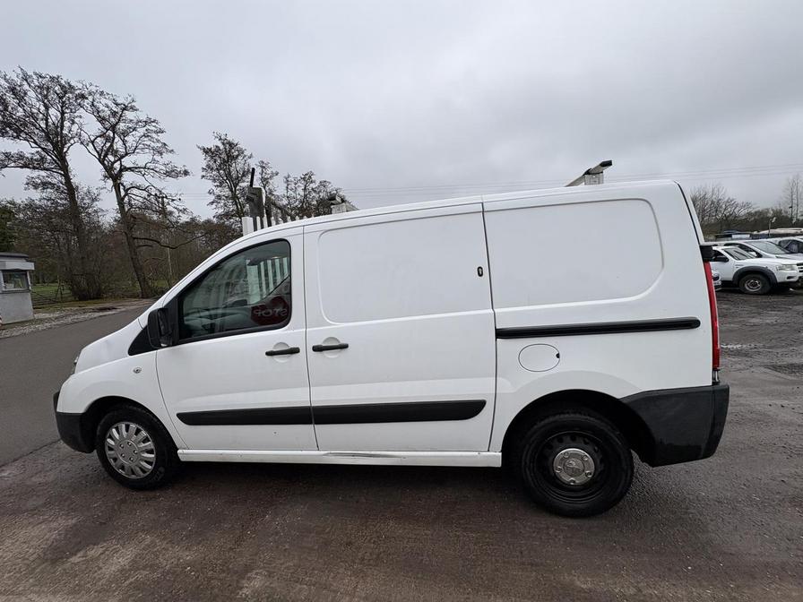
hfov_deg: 102.1
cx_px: 402
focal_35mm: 14
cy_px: 301
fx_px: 325
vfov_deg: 85.7
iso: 40
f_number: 2.2
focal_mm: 2.22
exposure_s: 1/569
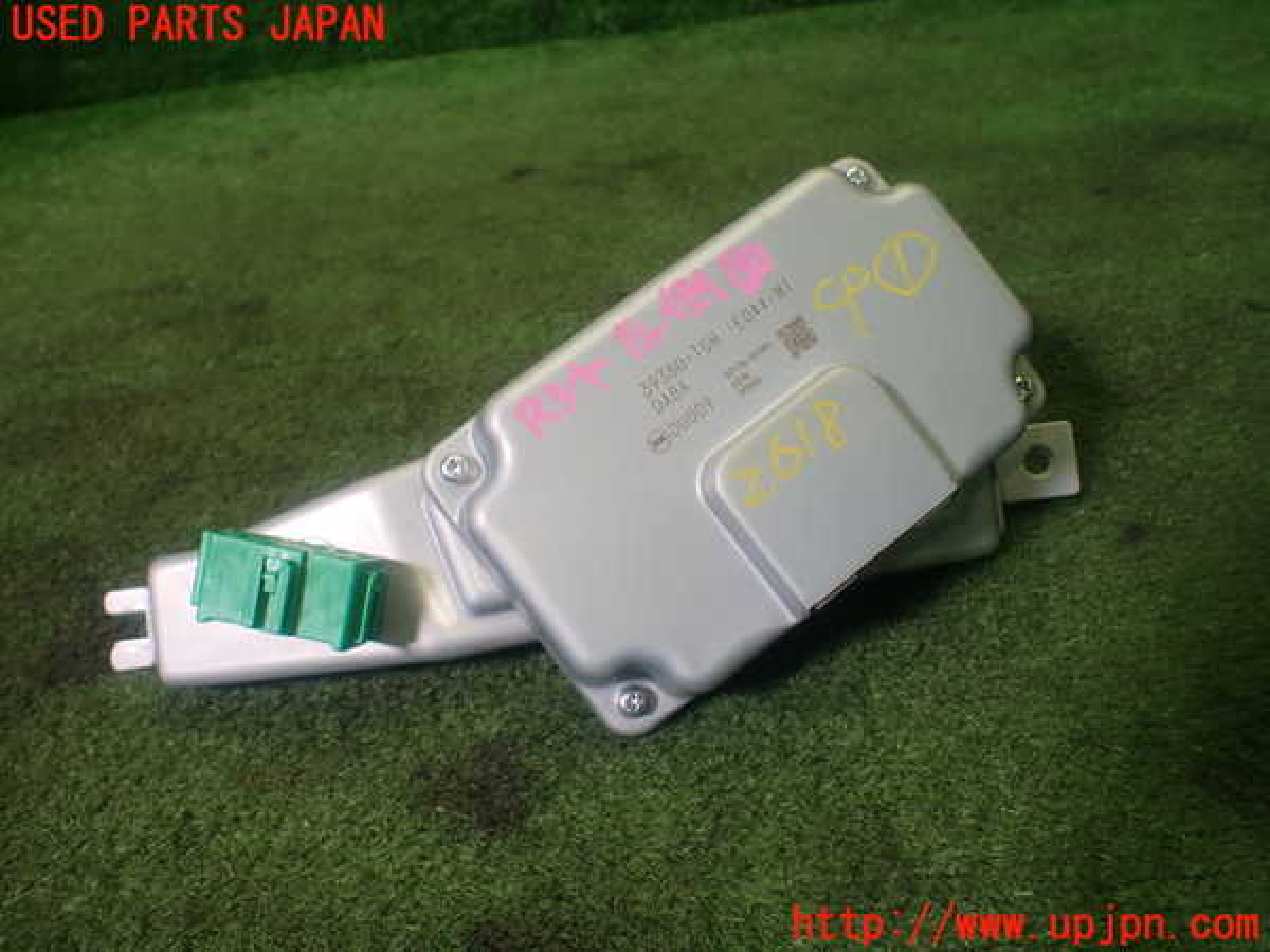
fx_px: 1101
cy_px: 476
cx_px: 635
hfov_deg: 60.0
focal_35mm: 30
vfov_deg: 46.8
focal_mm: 5.4
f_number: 2.3
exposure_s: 1/125
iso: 100
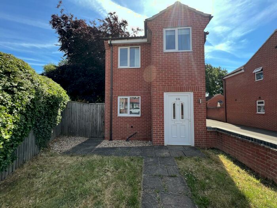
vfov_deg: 89.9
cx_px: 138
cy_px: 104
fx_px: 104
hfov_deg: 106.2
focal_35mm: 13
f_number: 1.8
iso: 32
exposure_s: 1/332
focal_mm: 1.57
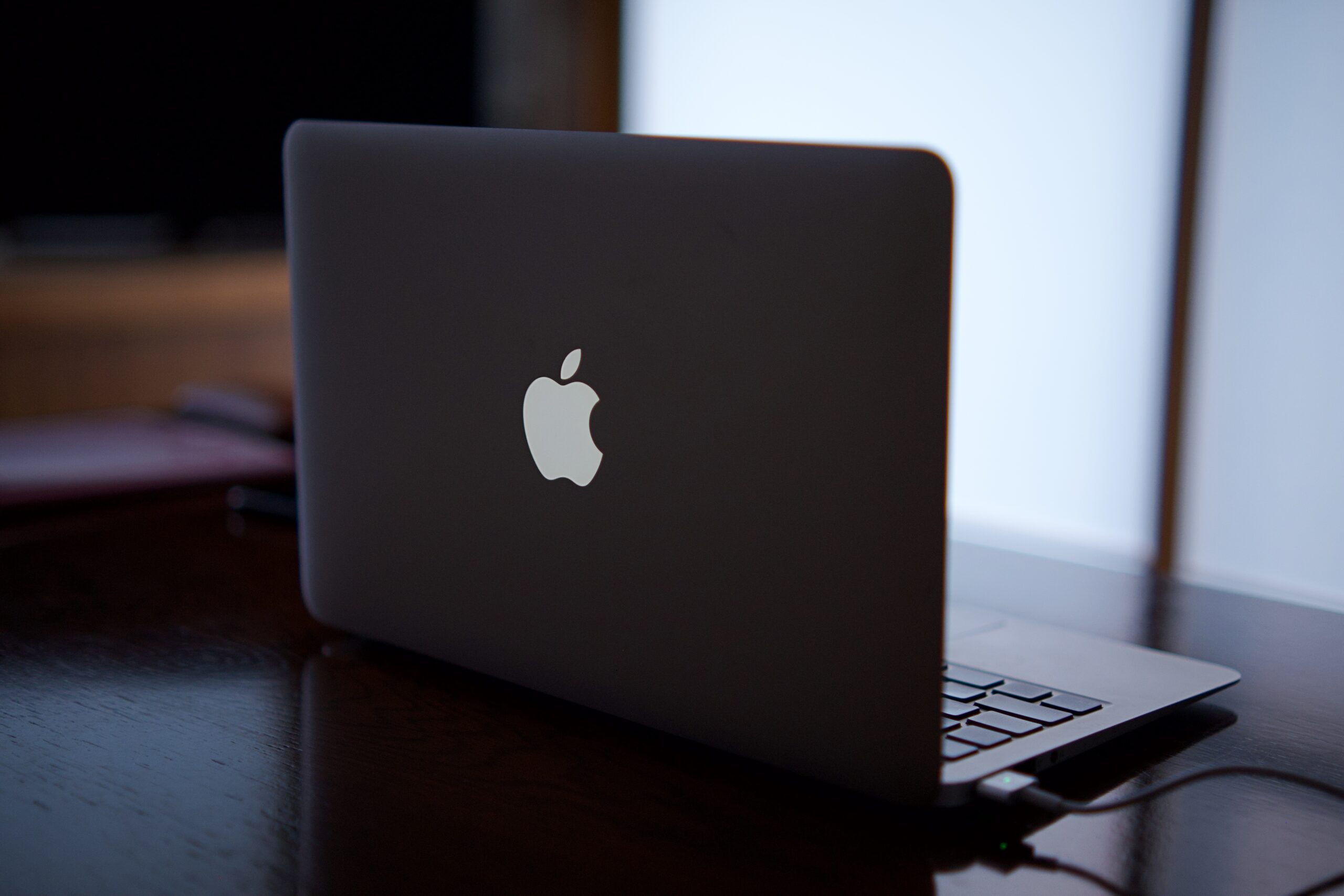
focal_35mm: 50
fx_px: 1867
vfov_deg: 27.0
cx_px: 672
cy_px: 448
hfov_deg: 39.6
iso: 640
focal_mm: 33
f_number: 1.4
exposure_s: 1/500
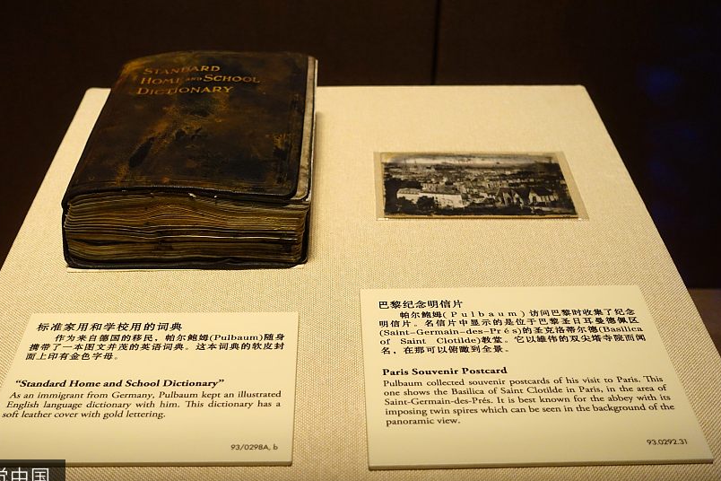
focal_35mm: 47
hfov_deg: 41.9
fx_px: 941
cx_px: 332
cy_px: 226
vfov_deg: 28.6
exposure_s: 1/20
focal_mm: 15.52
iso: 800
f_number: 2.8
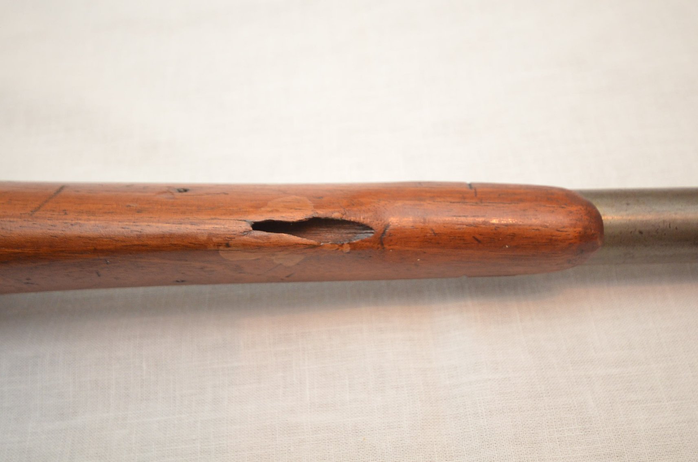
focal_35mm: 36
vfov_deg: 36.7
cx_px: 349
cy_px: 231
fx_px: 697
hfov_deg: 53.2
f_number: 4.5
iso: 2000
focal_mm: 24
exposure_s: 1/60
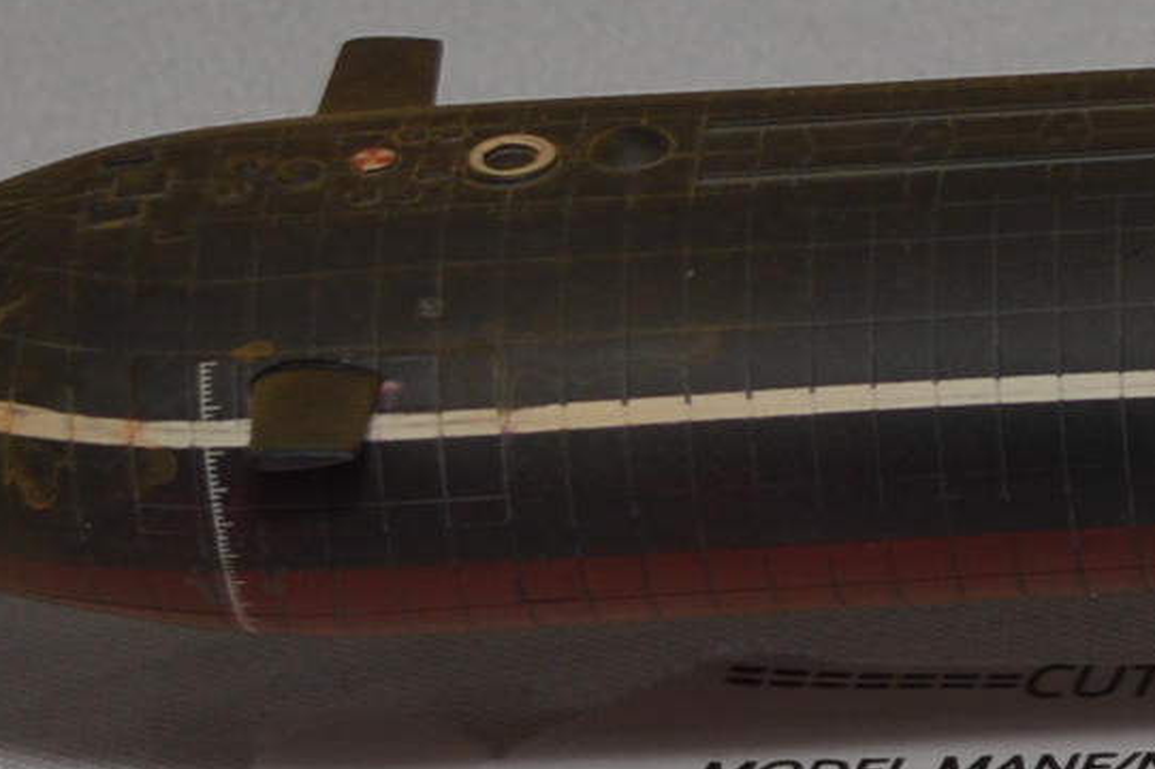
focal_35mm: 292
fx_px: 9355
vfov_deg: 4.7
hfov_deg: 6.8
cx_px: 2485
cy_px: 246
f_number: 8
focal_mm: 35
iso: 100
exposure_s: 1/60
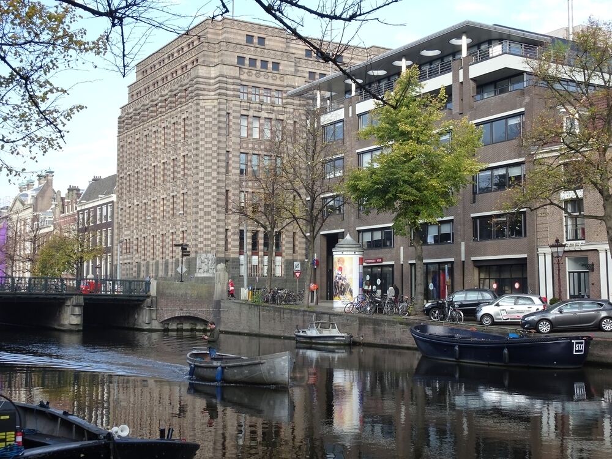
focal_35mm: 46
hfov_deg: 41.2
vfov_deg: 31.5
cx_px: 306
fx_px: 813
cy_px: 230
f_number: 4.5
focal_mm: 7.87
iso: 80
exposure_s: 1/125
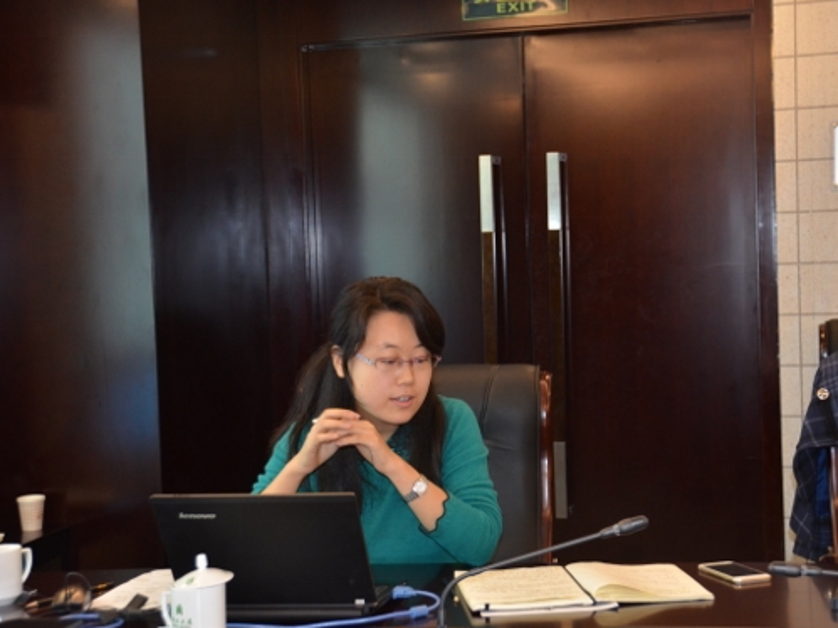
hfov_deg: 31.8
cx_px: 490
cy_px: 308
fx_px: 1466
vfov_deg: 24.2
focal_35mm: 61
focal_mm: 35
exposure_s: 1/60
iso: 800
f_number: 4.2
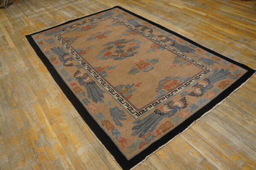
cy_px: 85
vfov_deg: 47.9
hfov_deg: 67.4
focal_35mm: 27
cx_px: 128
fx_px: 192
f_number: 4
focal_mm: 18
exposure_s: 1/160
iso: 1600
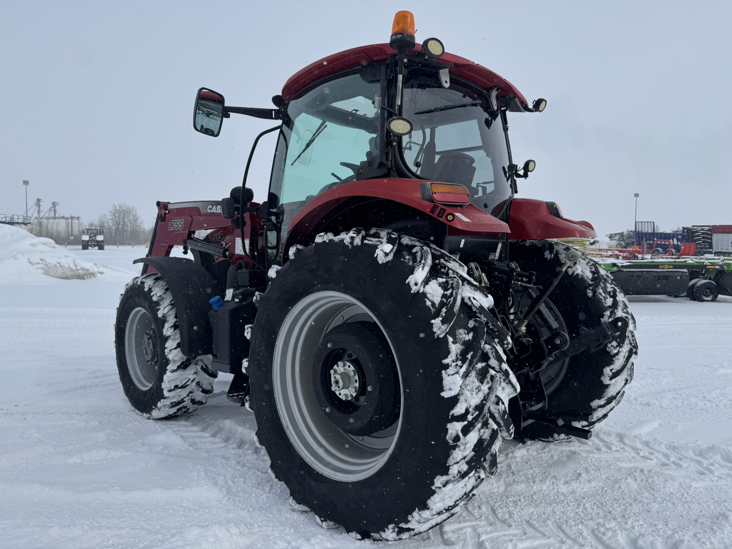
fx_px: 508
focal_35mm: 24
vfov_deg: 56.8
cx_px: 366
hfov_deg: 71.6
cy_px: 274
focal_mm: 6.76
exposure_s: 1/7937
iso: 80
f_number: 1.78
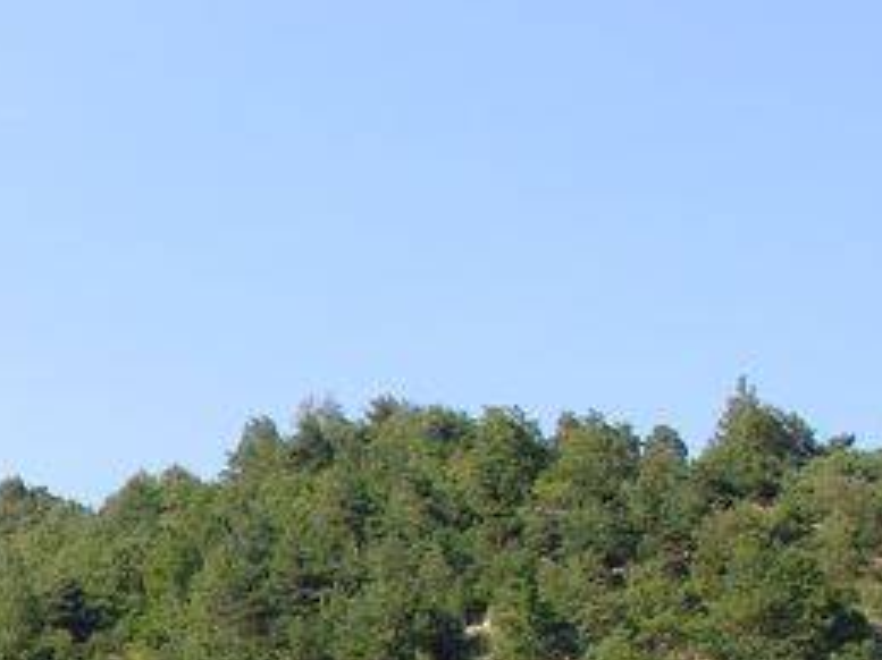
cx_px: -300
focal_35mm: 108
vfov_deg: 13.3
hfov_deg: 17.0
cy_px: 827
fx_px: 2751
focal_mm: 8.9
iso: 50
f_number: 5
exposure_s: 1/146
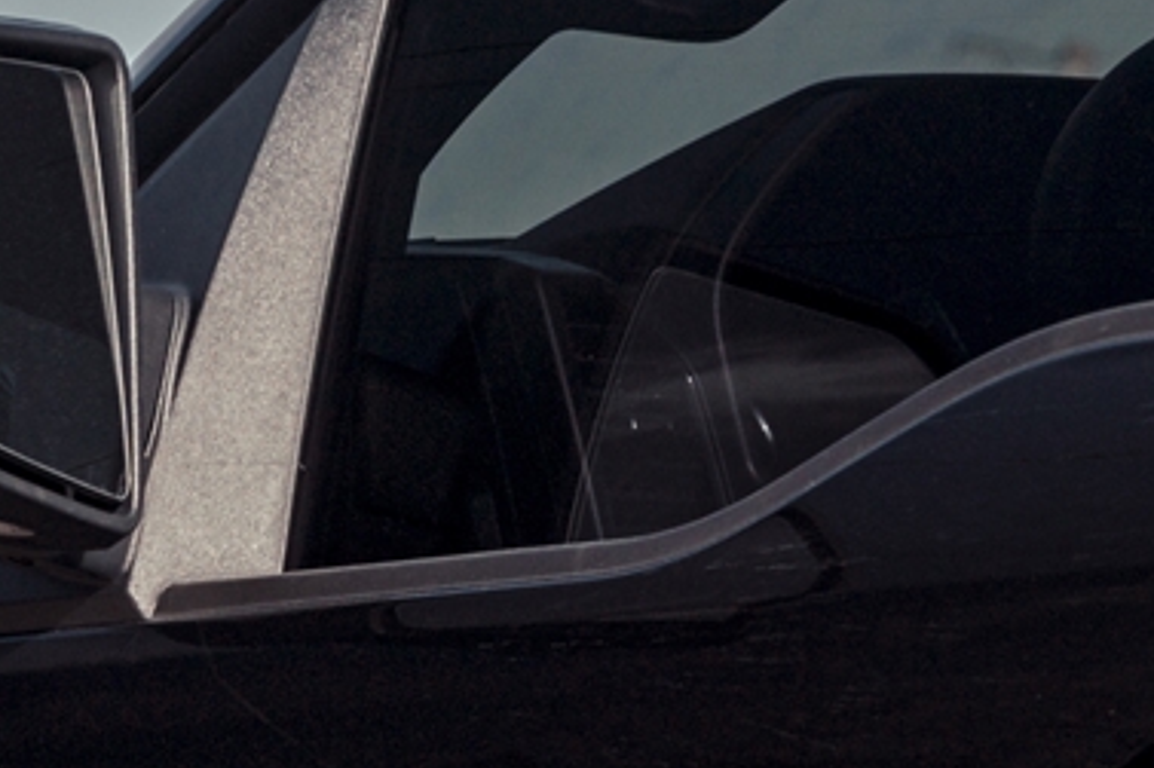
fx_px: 21531
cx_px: -1472
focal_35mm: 672
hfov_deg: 3.0
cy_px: 1609
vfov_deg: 2.0
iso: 200
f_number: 8
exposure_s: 1/125
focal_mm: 132
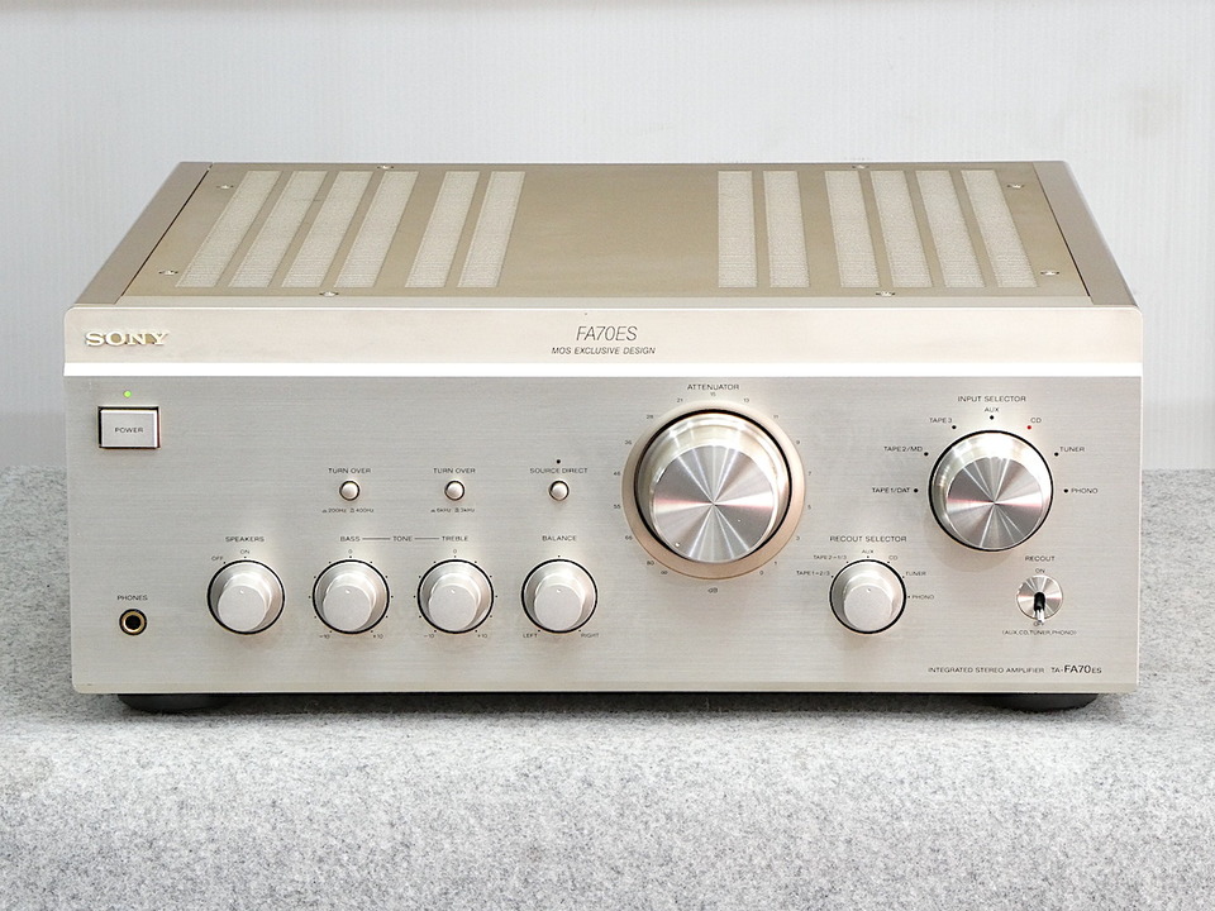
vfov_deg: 11.0
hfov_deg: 14.6
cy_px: 456
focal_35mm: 135
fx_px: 4738
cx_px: 608
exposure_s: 1/15
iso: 400
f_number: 6.3
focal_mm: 24.2
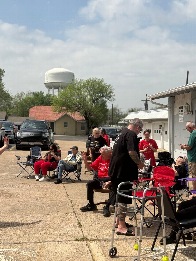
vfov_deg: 39.7
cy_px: 130
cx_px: 98
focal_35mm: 48
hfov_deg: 30.3
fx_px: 362
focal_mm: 6.86
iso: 64
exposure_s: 1/783
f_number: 1.78
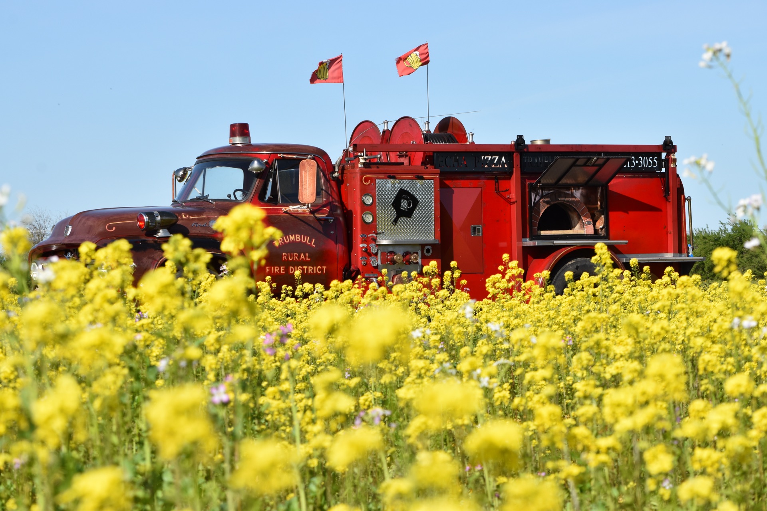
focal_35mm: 128
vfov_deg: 10.8
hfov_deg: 16.1
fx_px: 2716
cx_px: 384
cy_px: 256
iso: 200
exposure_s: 1/400
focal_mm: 85
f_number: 10
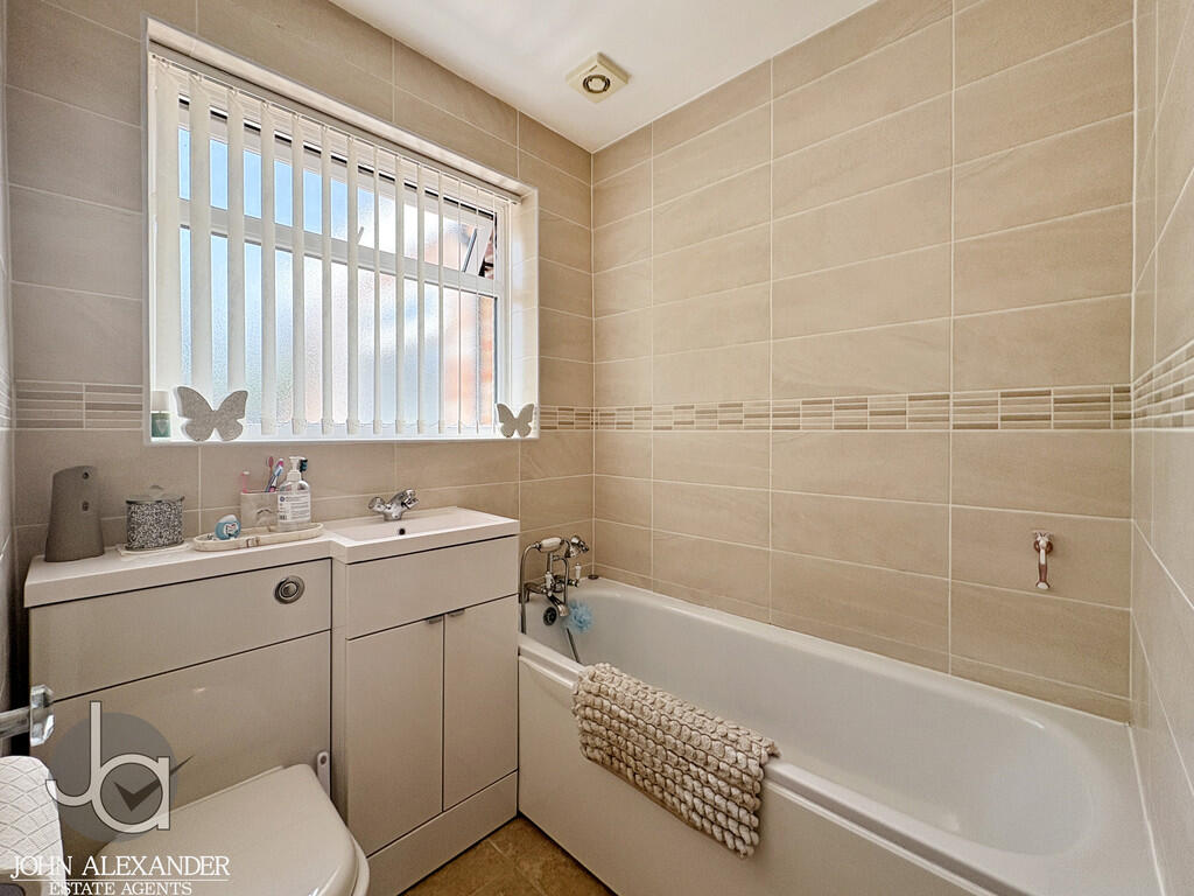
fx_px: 483
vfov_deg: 85.7
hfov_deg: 102.1
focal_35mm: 14
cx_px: 597
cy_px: 448
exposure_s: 1/141
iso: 80
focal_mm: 2.22
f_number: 2.2
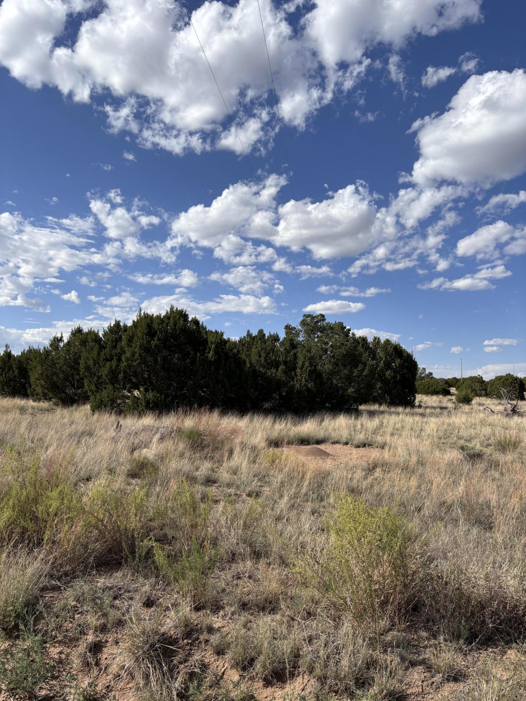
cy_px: 350
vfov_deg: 67.3
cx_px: 263
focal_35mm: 26
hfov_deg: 53.1
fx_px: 527
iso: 50
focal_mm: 5.96
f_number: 1.6
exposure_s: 1/4425
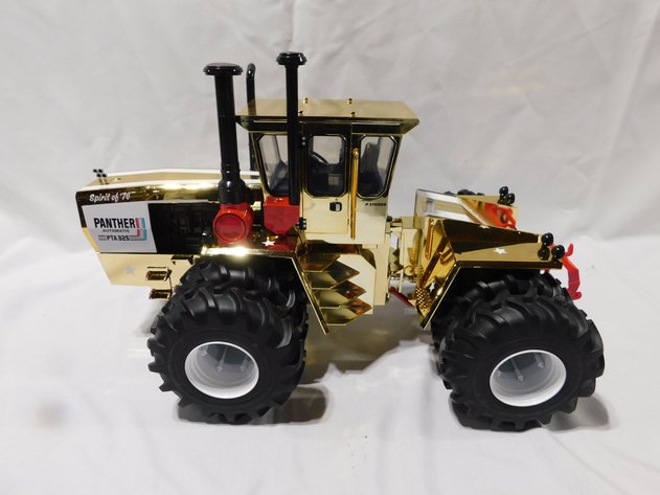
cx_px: 330
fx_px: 438
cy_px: 248
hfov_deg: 73.9
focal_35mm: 23
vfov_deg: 58.9
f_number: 3
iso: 125
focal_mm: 4
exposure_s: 1/40
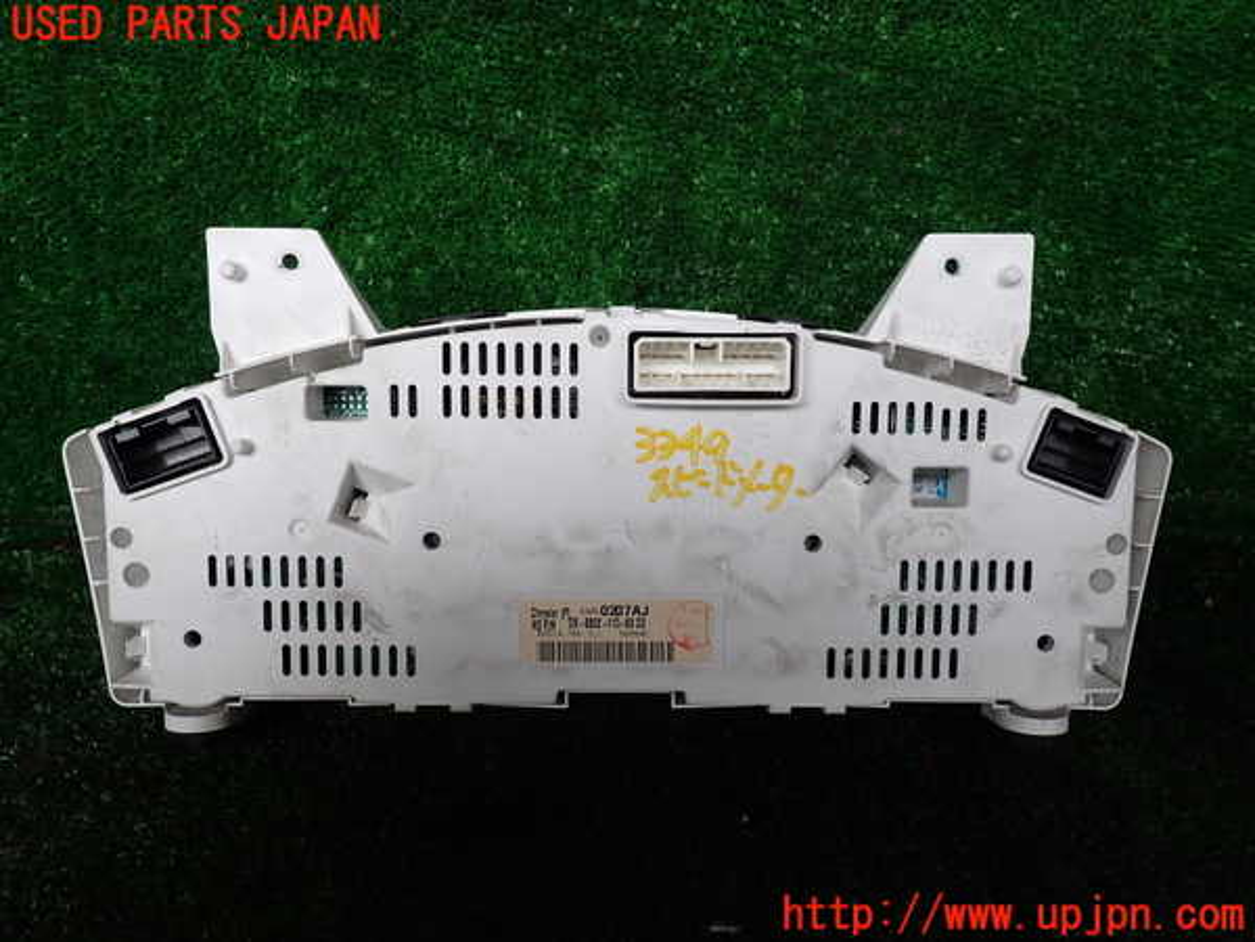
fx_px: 906
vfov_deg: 54.9
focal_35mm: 25
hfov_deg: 69.4
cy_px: 471
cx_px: 628
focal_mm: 4.5
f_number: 2.8
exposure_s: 1/80
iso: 100
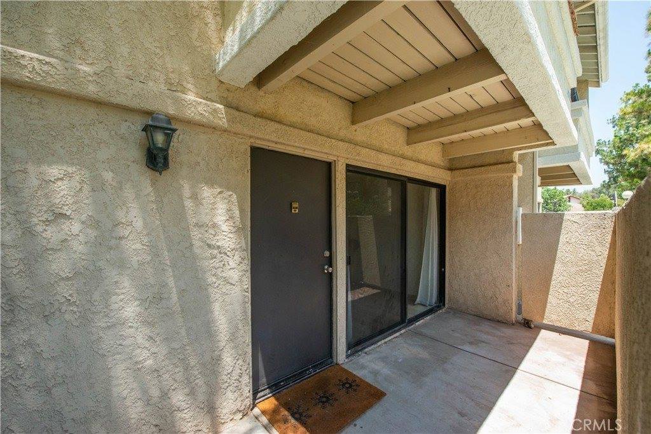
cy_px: 217
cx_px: 326
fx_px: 253
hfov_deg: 104.2
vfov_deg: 81.2
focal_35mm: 14
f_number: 6.3
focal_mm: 14
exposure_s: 1/1250
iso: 1250
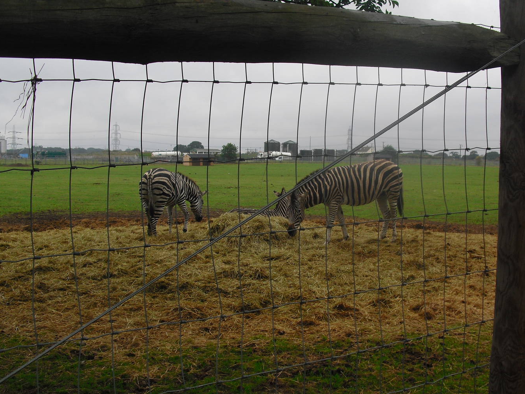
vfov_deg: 33.6
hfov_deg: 43.8
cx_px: 286
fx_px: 652
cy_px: 216
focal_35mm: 43
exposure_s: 1/125
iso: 100
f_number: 7.8
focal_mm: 6.3
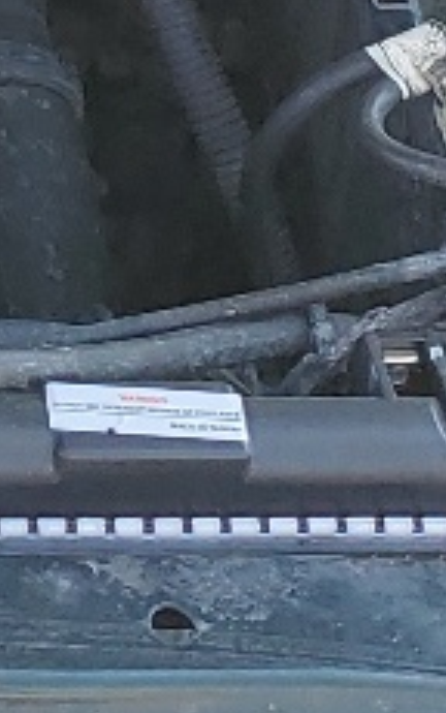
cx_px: -669
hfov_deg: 6.5
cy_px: -561
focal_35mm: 192
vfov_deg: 10.3
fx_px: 3729
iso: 50
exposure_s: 1/714
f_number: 1.5
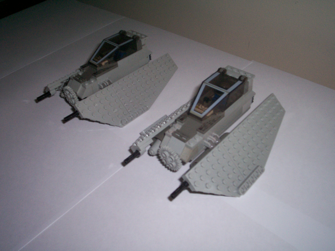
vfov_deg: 39.7
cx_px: 168
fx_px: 348
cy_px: 126
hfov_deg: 51.4
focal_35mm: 36
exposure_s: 1/64
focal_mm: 5.9
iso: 140
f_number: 4.5
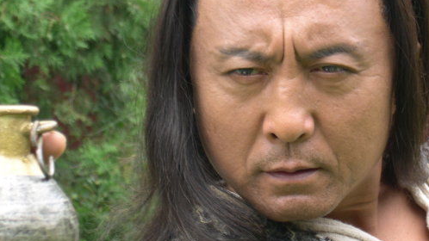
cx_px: 227
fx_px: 1956
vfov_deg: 7.1
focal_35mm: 172
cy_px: 89
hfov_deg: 12.5
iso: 100
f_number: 4.9
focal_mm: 24
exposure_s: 1/65.9
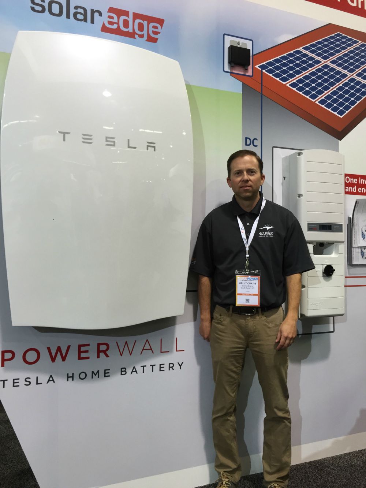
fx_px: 409
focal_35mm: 29
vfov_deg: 61.7
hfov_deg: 48.2
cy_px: 244
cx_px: 183
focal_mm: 4.15
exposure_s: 1/30
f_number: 2.2
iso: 40
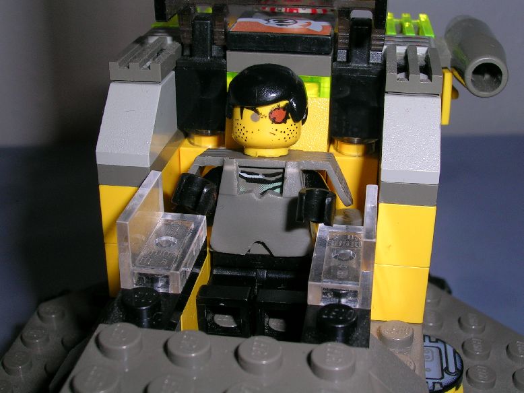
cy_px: 196
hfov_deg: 36.2
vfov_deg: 27.5
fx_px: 803
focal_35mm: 53
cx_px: 262
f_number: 5.5
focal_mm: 8
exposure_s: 1/60.1
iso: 50
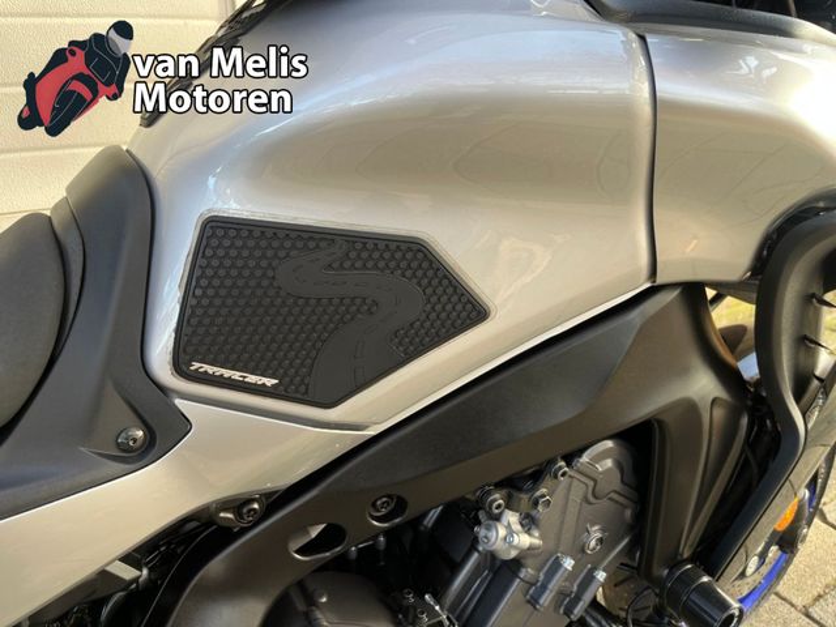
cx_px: 418
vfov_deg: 53.1
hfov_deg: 67.3
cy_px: 314
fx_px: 628
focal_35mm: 26
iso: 50
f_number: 1.6
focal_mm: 5.1
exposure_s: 1/121
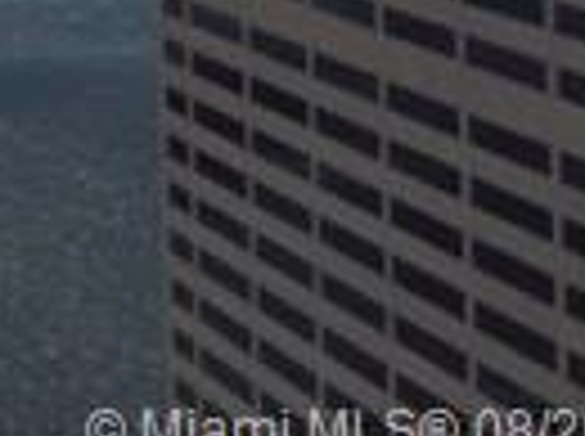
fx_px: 2412
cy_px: -607
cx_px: -742
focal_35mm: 143
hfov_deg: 11.7
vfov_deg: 9.3
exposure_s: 1/9901
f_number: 2.2
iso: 32
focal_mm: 4.15
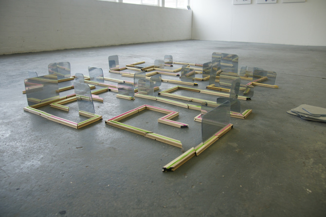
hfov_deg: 73.8
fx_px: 217
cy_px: 108
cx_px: 163
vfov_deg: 53.1
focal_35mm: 24
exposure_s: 1/30
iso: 250
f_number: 3.5
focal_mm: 16
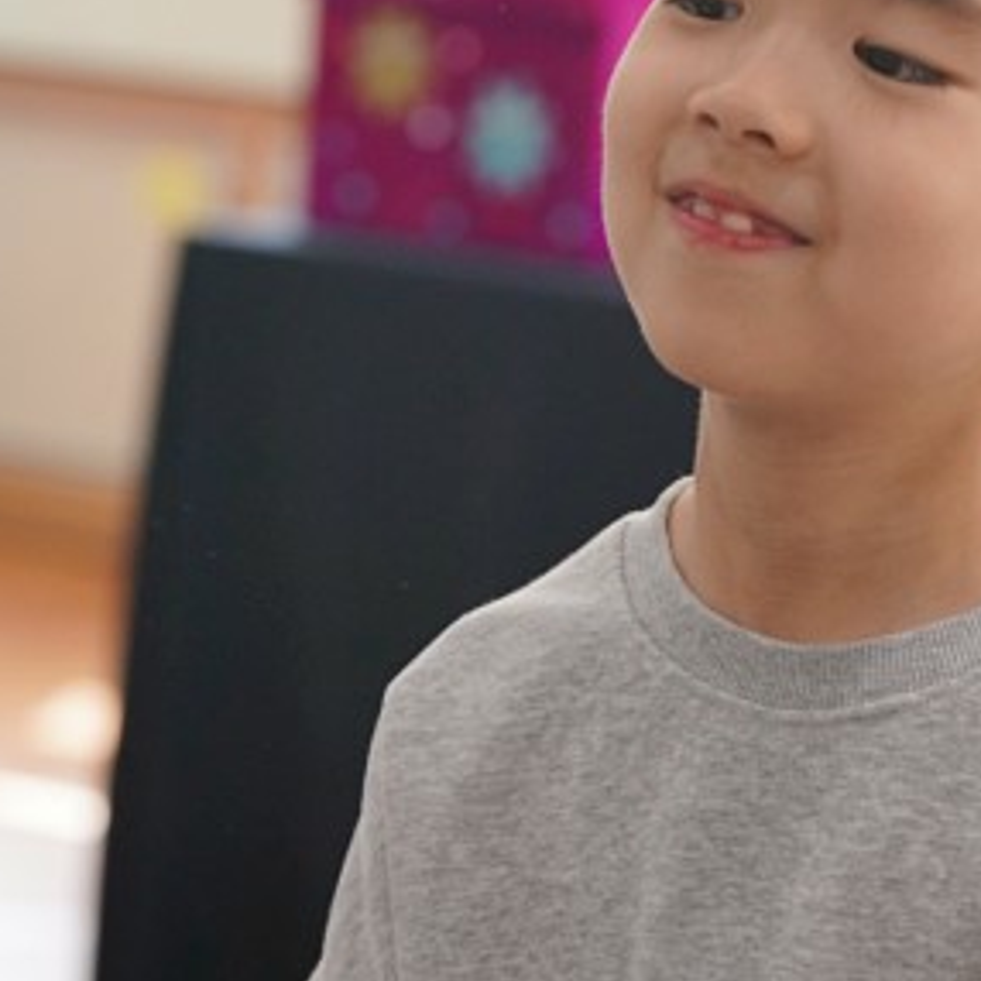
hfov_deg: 8.2
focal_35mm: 214
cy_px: 398
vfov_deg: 8.2
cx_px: 635
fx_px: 6861
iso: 800
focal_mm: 80
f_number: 4
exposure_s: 1/160
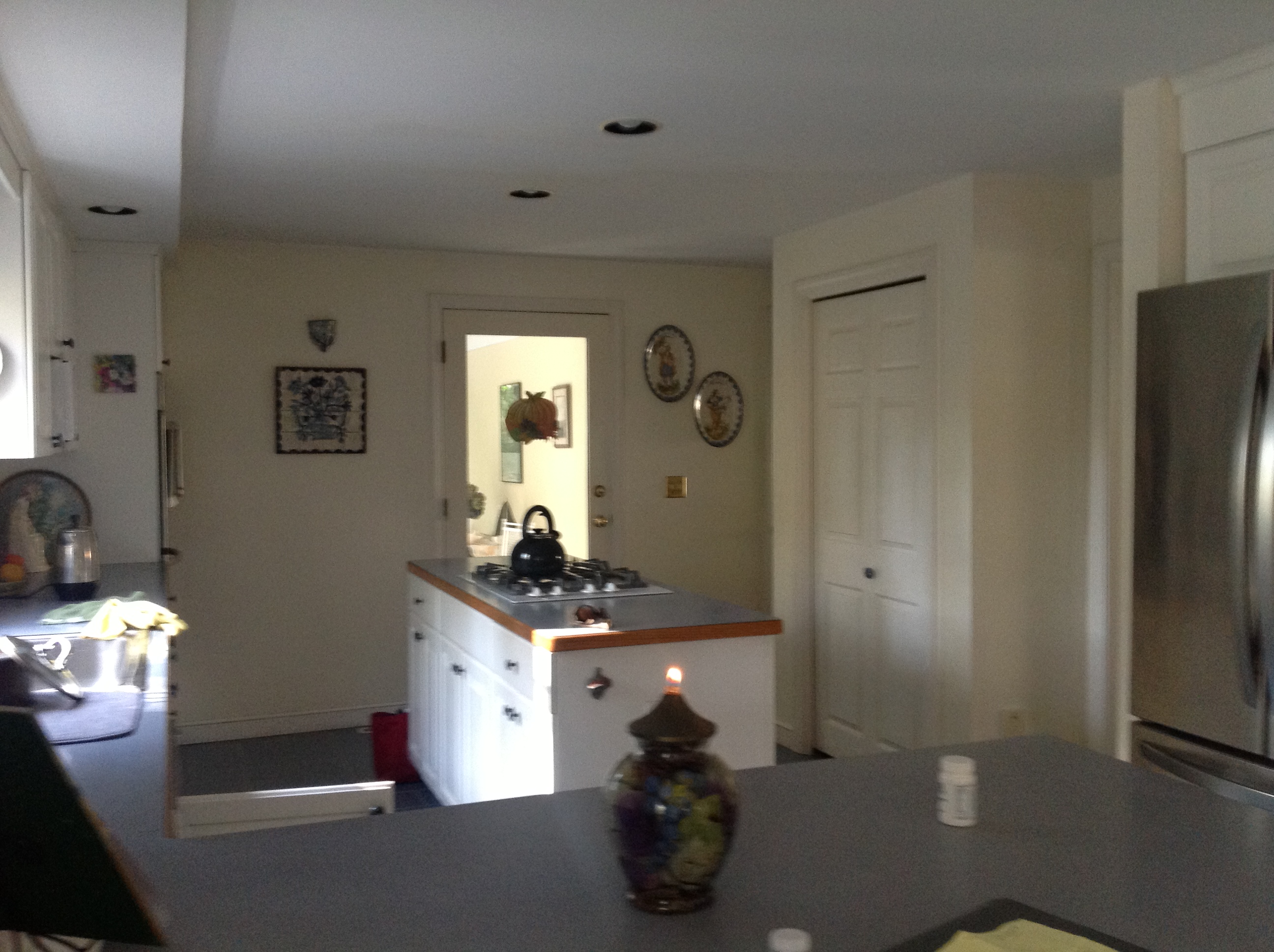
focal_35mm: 35
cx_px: 637
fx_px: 1286
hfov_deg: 52.7
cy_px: 476
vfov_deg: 40.6
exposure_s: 1/15
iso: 200
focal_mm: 4.28
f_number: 2.4
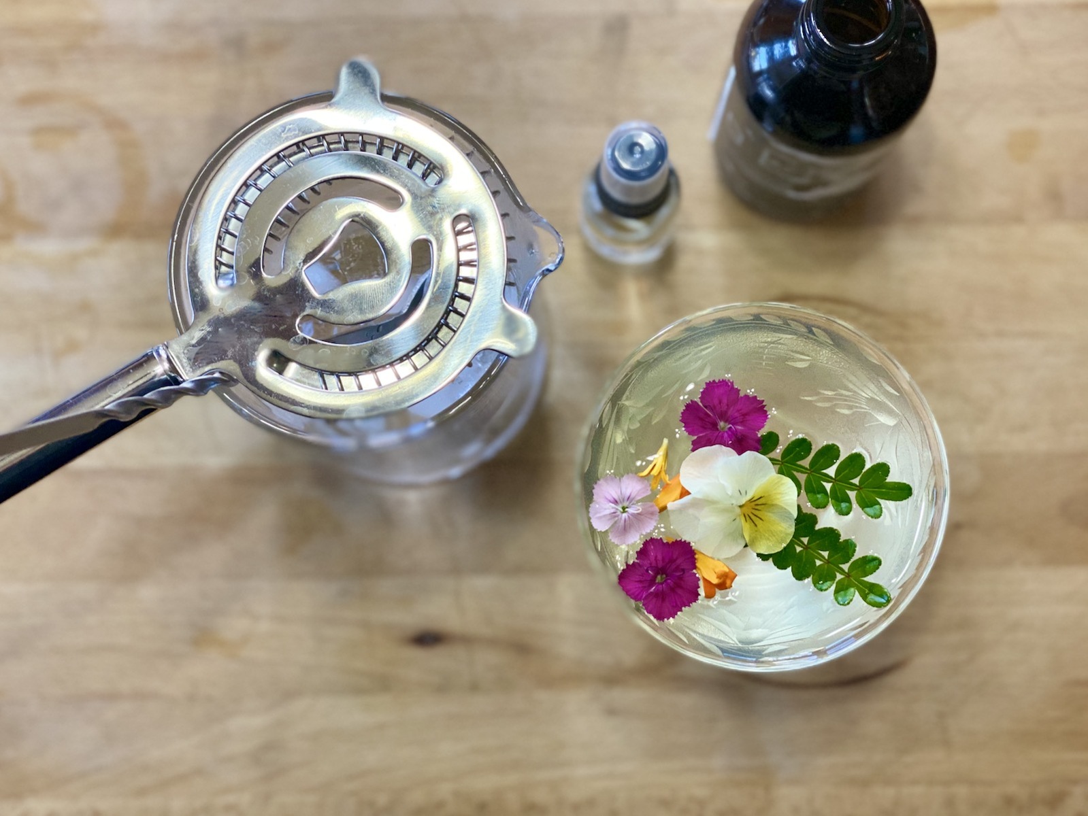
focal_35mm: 52
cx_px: 544
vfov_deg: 28.0
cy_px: 408
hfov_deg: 36.8
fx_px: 1635
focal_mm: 6
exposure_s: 1/120
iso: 160
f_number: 2
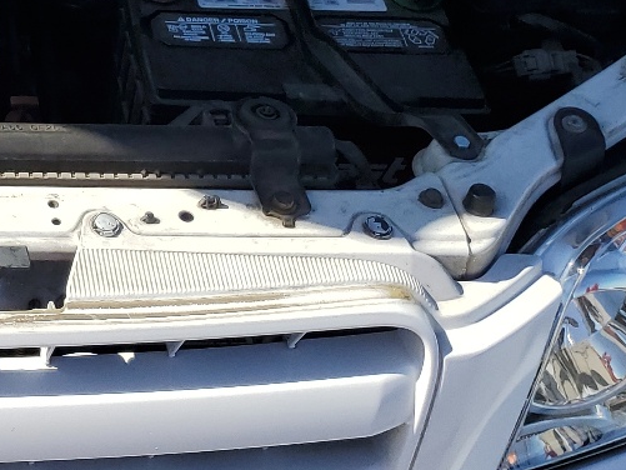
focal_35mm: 83
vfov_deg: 16.6
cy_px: -168
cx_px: -189
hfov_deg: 21.3
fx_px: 1501
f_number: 1.5
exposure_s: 1/3333
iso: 50
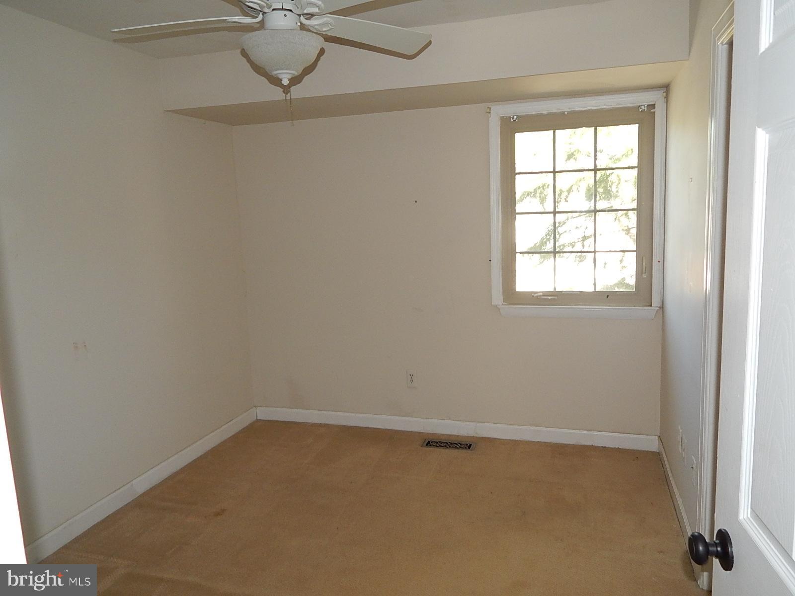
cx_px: 398
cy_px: 298
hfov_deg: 69.4
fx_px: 574
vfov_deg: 54.9
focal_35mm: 25
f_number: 3.1
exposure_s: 1/30
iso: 200
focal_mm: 4.5
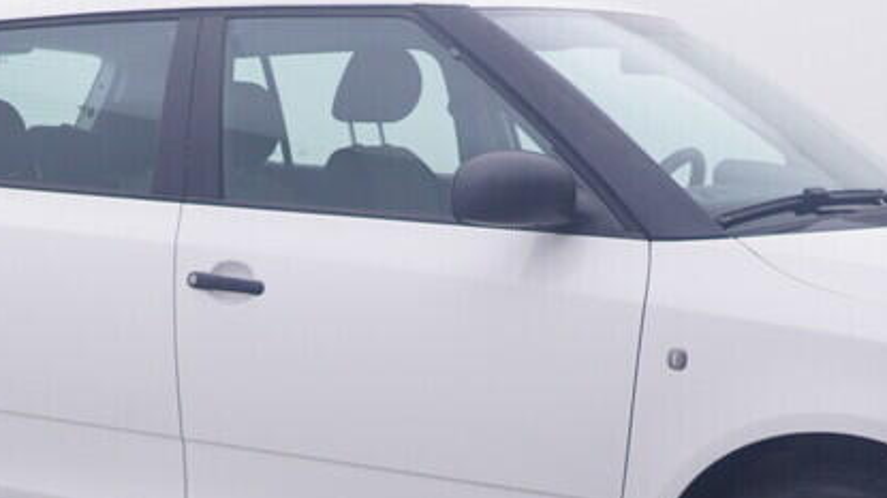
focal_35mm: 82
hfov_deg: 25.9
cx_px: 316
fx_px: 1923
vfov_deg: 14.1
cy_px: 652
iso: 200
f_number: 5
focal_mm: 15
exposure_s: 1/80
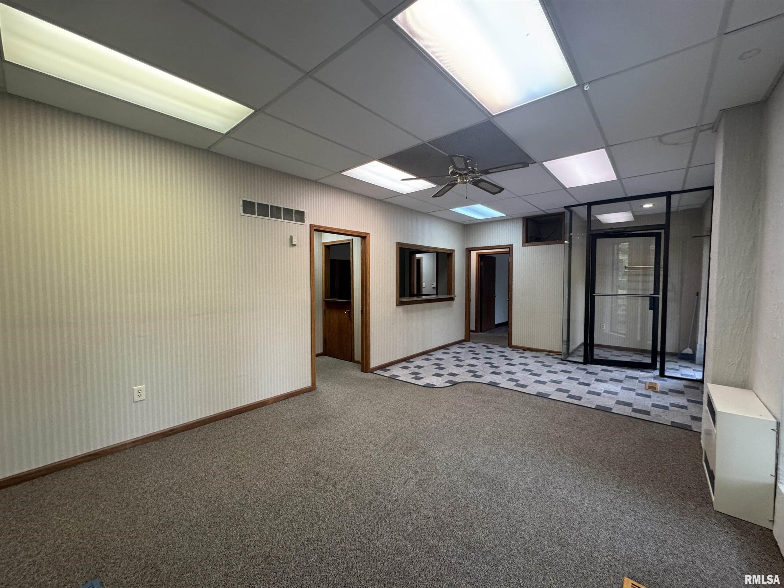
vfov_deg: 85.7
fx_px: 317
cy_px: 294
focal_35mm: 14
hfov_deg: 102.1
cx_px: 392
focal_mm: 2.22
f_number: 2.2
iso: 200
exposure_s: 1/60
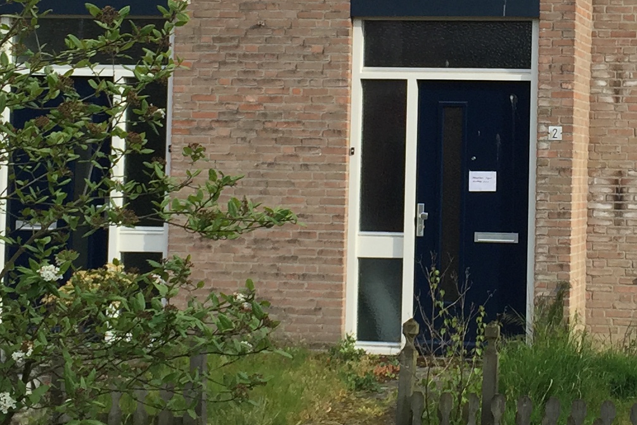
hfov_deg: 20.5
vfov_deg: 13.9
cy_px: 84
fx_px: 1734
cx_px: 547
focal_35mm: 98
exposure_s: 1/879
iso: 32
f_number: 2.2
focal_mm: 4.15
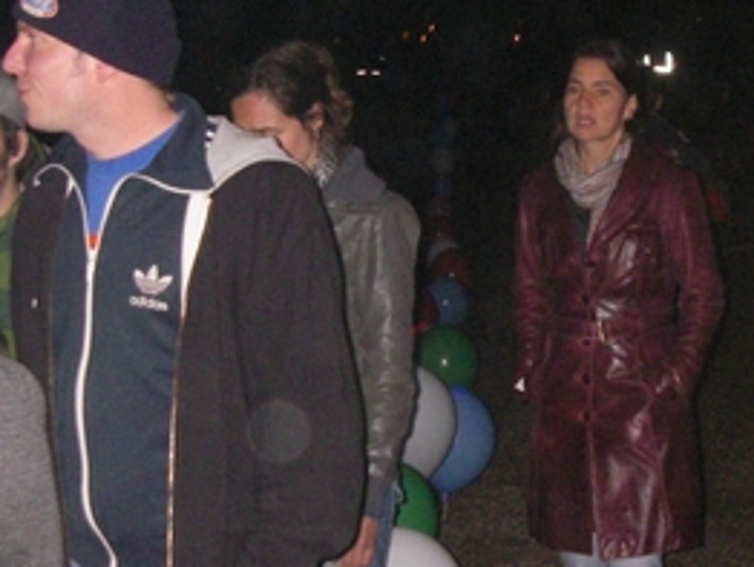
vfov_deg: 17.0
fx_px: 1897
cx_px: 403
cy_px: 291
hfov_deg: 22.5
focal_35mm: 87
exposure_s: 1/40
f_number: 3.3
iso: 400
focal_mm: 6.3
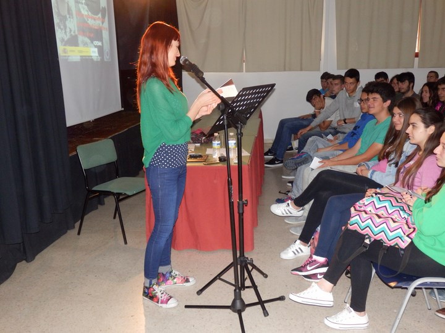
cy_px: 166
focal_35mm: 33
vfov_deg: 42.9
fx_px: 424
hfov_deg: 55.4
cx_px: 222
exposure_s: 1/30
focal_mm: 6
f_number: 3.4
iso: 400
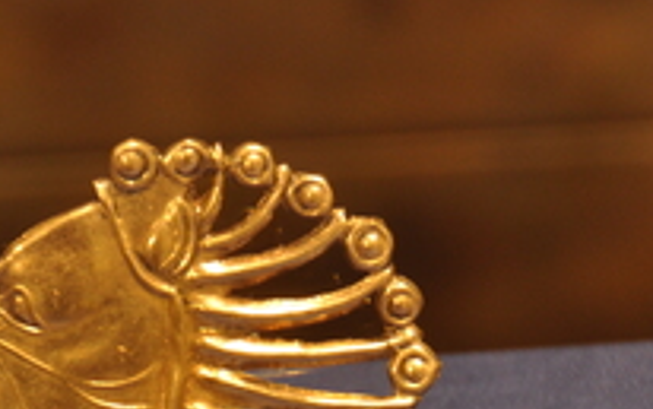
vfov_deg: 2.0
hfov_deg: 3.2
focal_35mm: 653
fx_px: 11627
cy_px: 377
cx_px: 212
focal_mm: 200
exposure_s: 1/5
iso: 500
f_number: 5.6
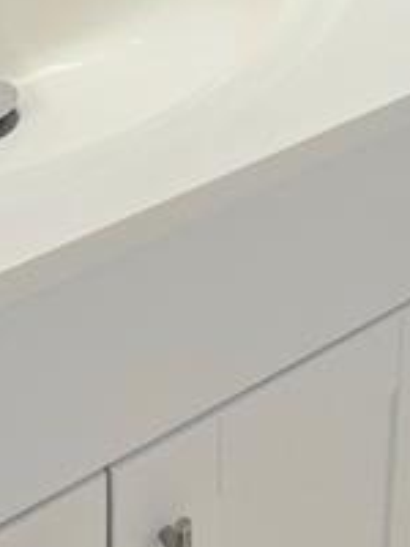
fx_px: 1232
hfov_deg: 17.1
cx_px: 612
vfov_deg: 18.5
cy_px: -481
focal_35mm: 78
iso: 64
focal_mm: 2.2
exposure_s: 1/120
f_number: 2.2
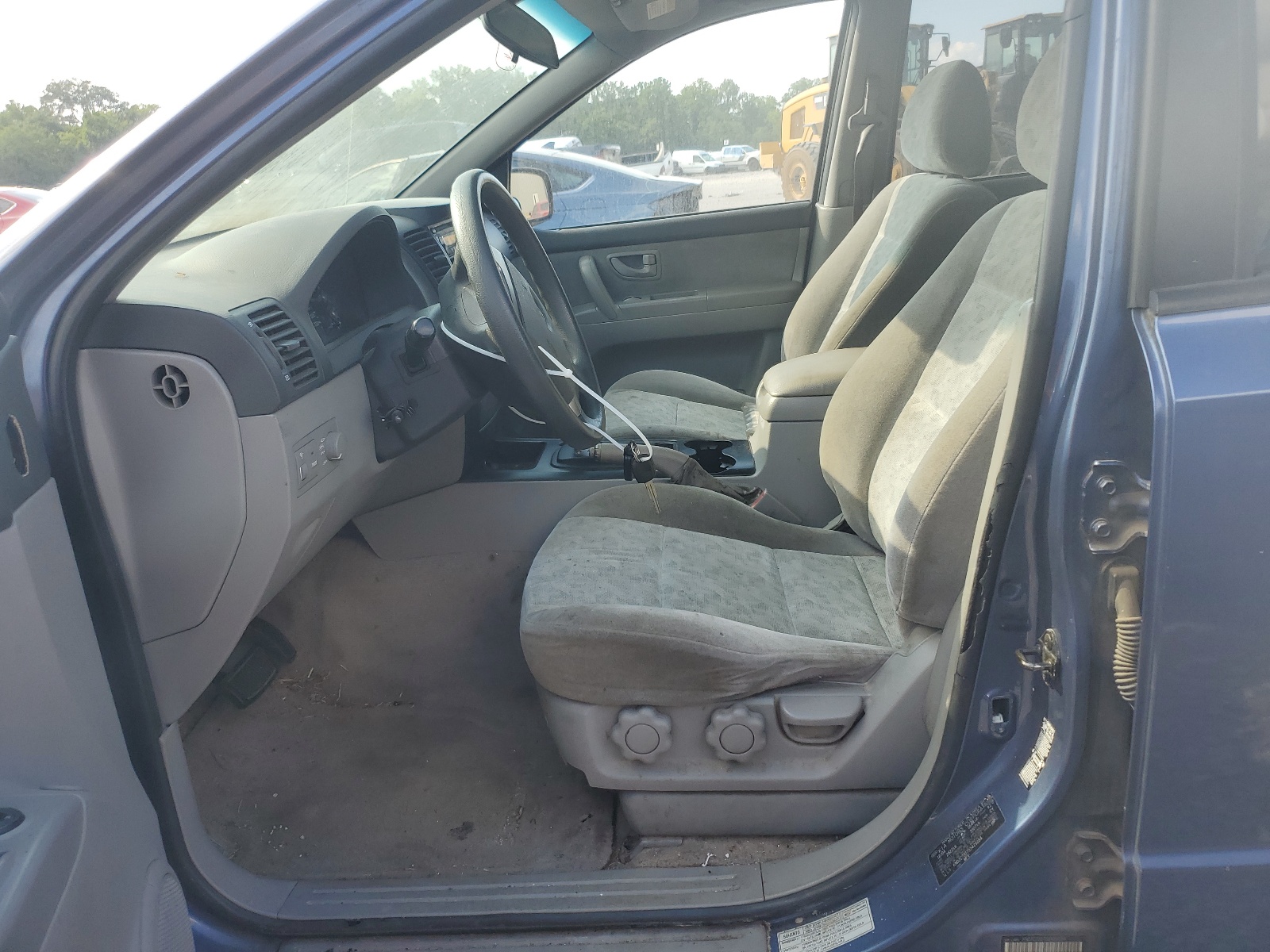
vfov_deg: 53.1
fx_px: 954
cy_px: 476
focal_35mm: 26
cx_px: 635
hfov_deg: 67.3
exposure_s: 1/588
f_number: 1.5
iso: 50
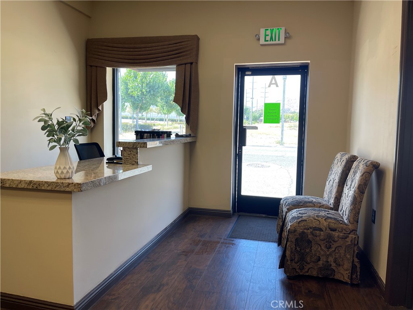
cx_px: 206
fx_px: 298
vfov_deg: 54.9
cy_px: 155
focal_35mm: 25
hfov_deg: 69.4
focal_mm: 5.1
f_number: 1.6
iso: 32
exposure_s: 1/122
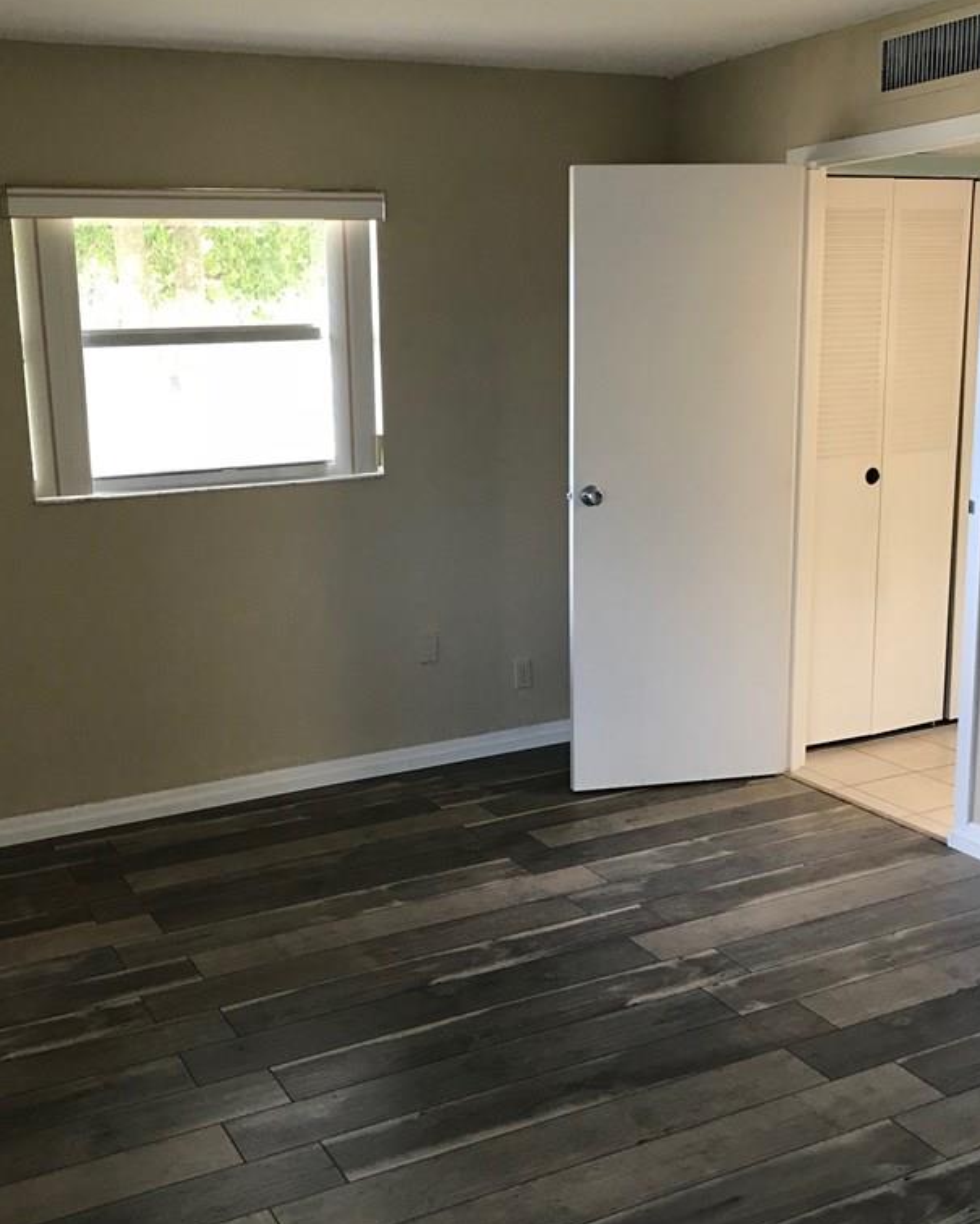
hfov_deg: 40.0
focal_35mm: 37
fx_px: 1341
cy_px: 610
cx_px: 402
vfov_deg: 49.1
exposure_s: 1/17
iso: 40
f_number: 1.8
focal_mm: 3.99
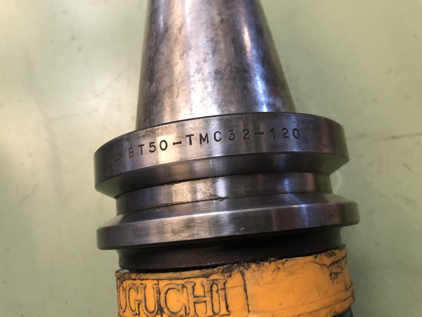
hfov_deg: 63.4
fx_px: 341
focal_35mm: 28
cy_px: 158
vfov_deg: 49.7
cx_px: 211
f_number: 1.8
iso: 64
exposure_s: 1/15
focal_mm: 4
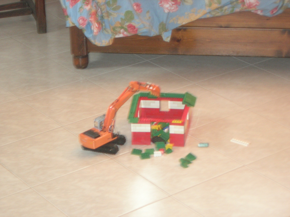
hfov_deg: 17.4
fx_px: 947
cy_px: 108
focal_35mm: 113
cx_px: 145
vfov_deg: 13.1
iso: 200
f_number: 4.9
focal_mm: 23.4
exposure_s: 1/5.3
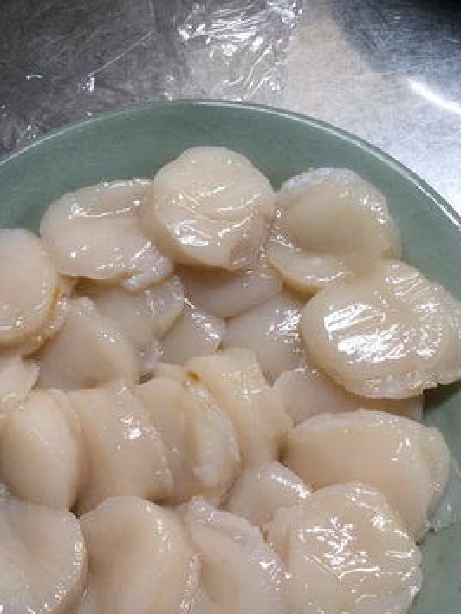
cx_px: 217
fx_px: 621
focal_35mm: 35
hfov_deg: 40.7
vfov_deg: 52.5
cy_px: 343
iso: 40
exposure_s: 1/30
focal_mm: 3.3
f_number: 2.4
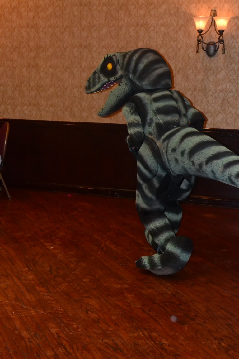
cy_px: 180
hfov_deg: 26.5
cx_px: 120
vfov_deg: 38.9
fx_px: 508
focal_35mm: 51
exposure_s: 1/60
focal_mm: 34
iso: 3200
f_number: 7.1
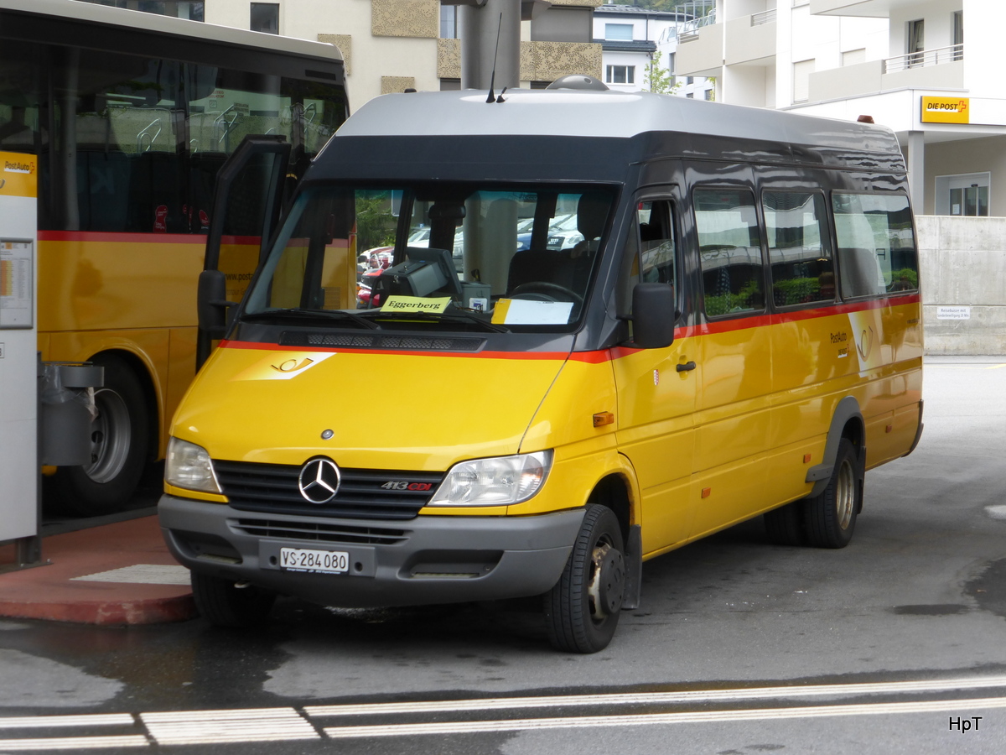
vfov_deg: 16.4
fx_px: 2616
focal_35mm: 90
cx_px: 503
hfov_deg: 21.8
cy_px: 378
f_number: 5.2
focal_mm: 16.1
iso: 100
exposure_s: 1/125
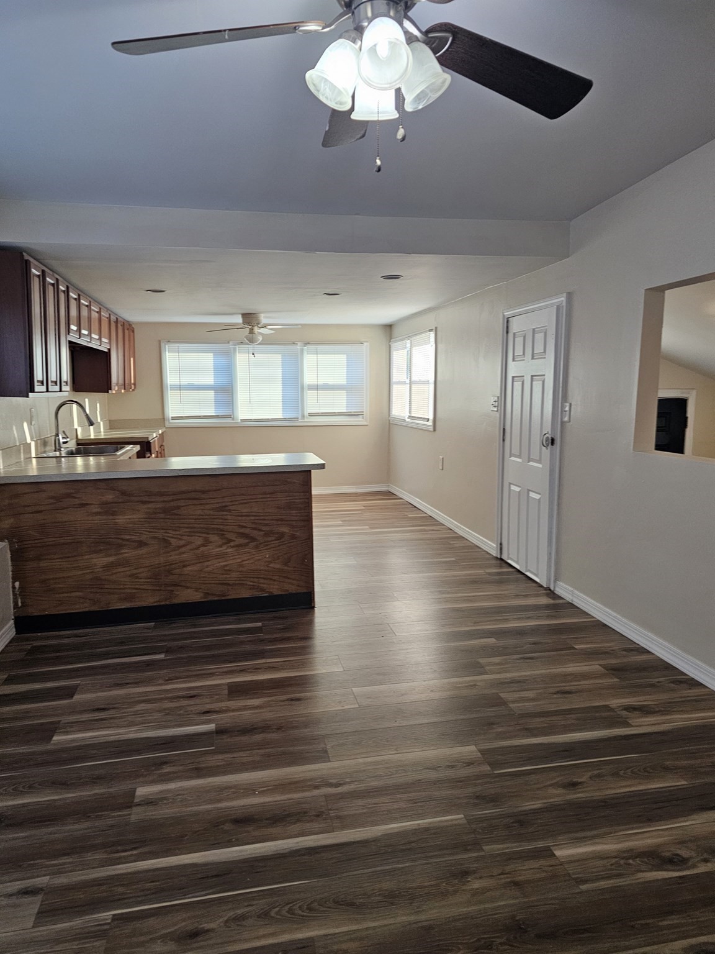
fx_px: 633
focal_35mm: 23
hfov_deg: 58.9
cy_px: 477
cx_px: 358
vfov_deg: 73.9
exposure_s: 1/120
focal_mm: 6.3
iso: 320
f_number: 1.7
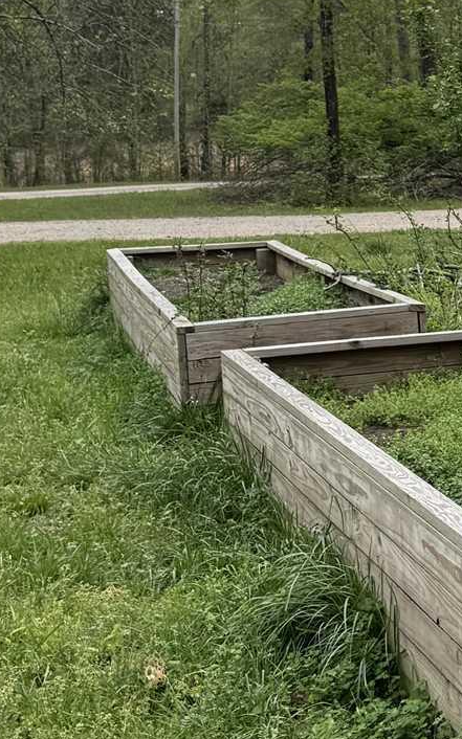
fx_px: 1673
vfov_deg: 24.8
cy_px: 259
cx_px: 593
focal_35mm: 83
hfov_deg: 15.0
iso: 80
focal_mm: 6.76
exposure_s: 1/1285
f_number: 1.78
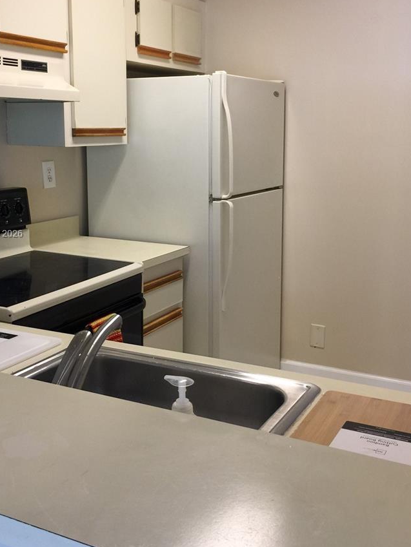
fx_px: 649
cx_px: 194
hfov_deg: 35.1
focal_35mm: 41
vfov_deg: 45.6
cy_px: 235
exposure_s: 1/15
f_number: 2.2
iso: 40
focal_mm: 4.15
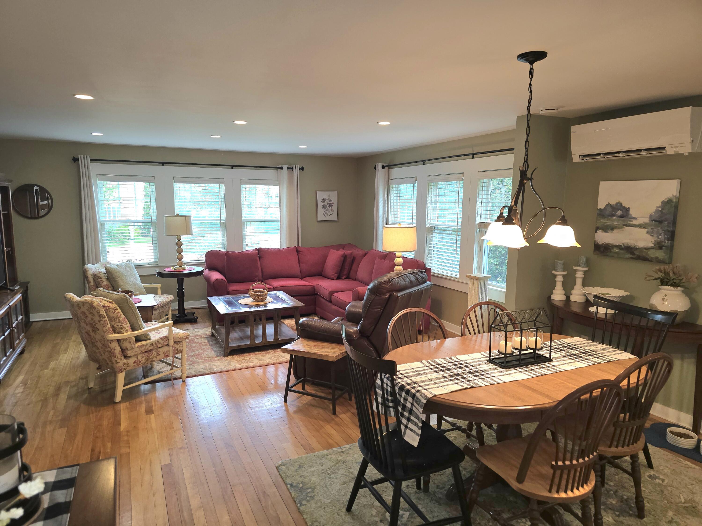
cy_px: 263
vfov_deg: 58.9
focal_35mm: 23
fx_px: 466
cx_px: 351
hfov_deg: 73.9
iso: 64
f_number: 1.7
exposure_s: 1/60.2
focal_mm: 6.3
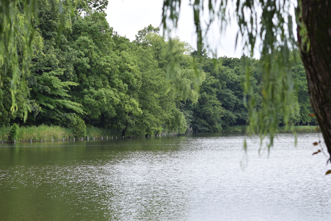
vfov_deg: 13.0
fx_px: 965
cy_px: 110
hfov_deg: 19.5
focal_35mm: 105
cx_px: 166
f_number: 5.6
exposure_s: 1/250
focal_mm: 70
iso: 100
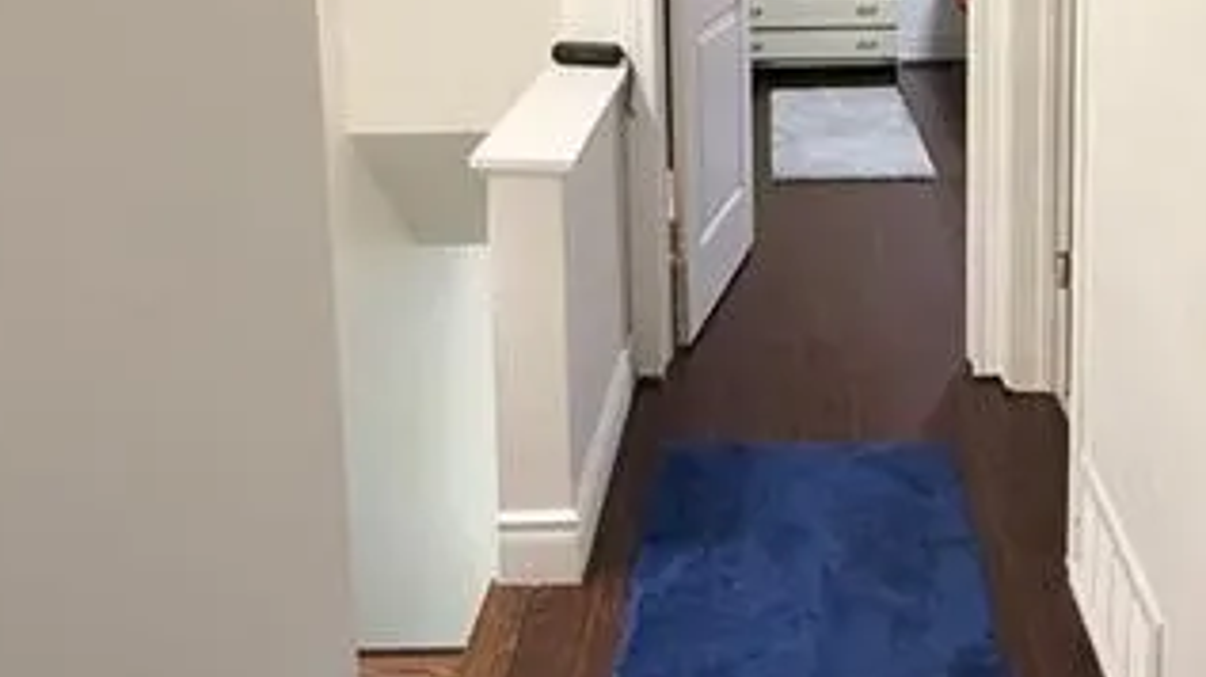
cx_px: 795
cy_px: -46
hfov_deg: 53.1
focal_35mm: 37
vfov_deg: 29.2
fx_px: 1183
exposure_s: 1/60
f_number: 2.2
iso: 500
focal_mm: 2.22
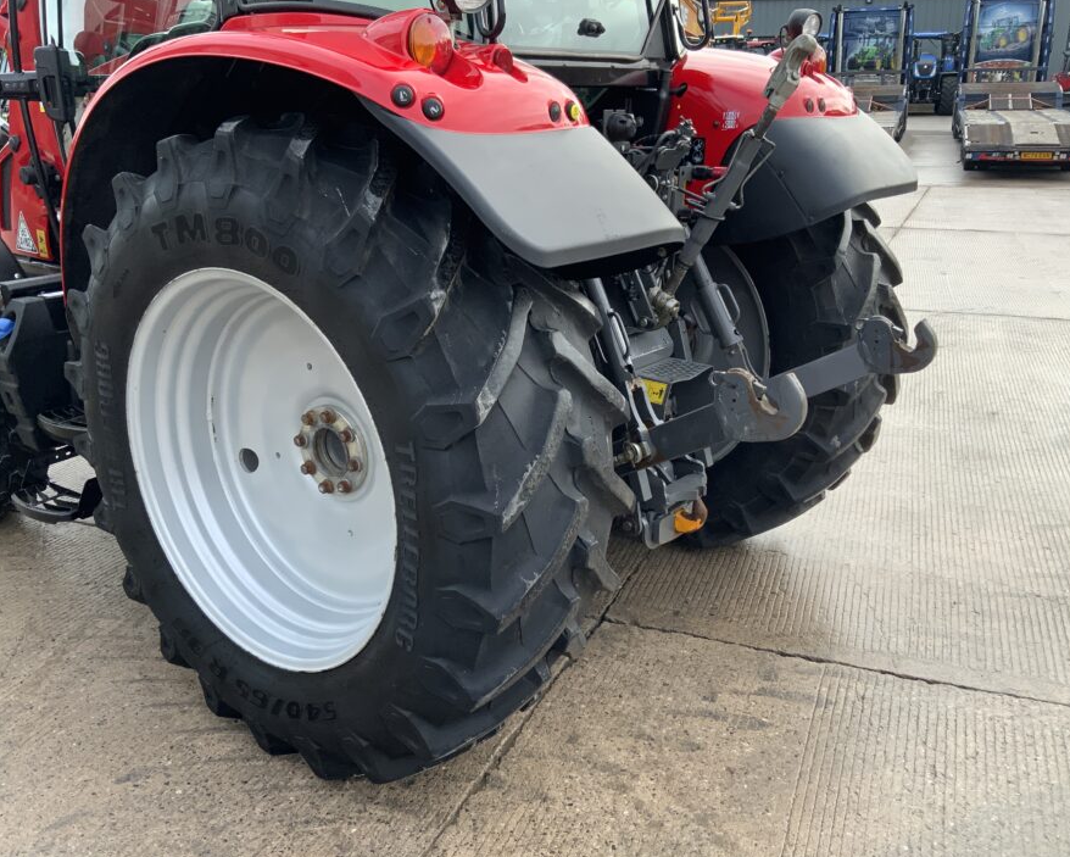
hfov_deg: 54.2
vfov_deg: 44.5
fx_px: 1045
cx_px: 542
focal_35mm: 33
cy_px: 462
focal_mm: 3
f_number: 1.8
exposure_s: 1/346
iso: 16
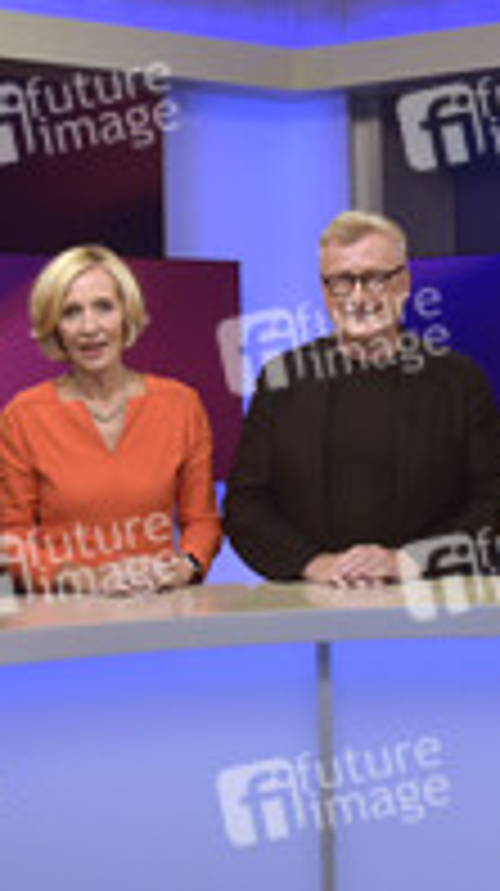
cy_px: 454
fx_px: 1465
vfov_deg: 33.9
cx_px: 394
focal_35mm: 62
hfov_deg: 19.2
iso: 1250
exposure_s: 1/160
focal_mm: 26
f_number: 5.6
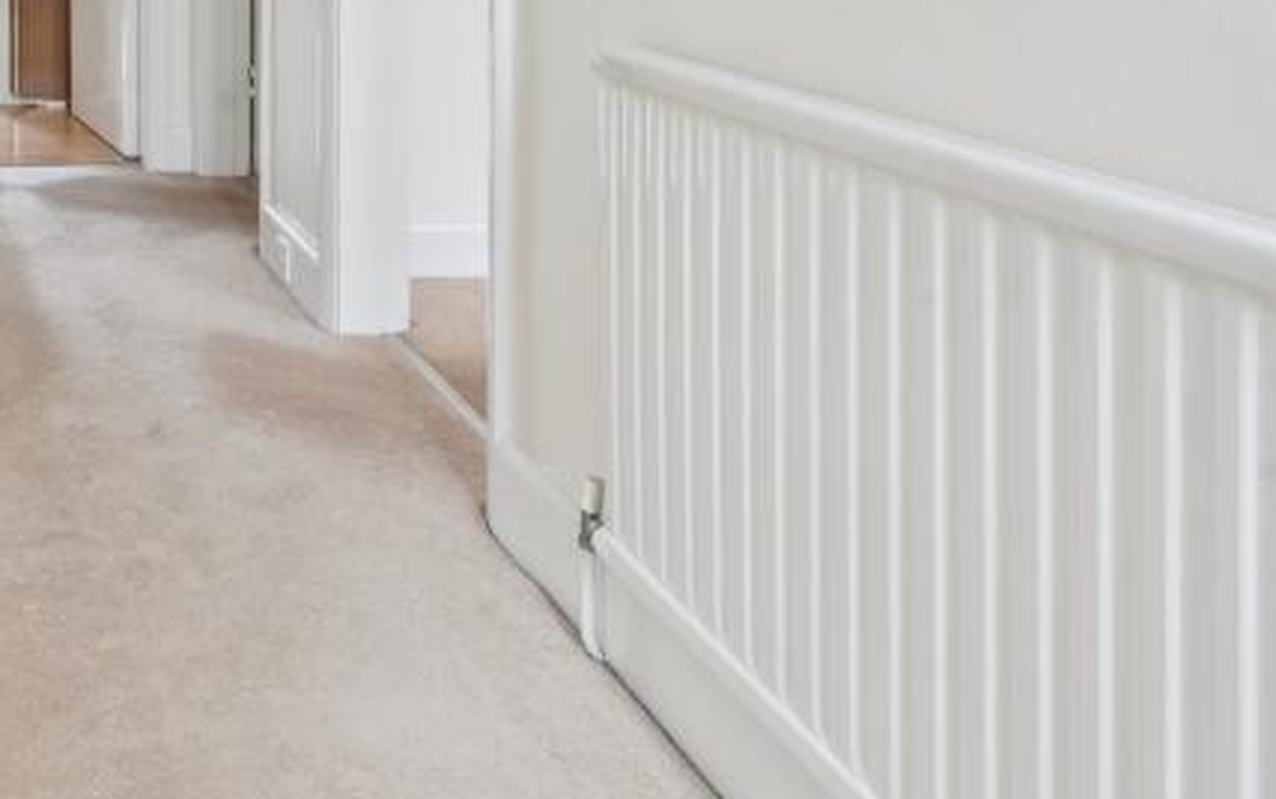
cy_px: -116
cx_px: -54
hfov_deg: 42.2
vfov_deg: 29.1
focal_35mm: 39
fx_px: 1357
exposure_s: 1/8
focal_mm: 16
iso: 640
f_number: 13
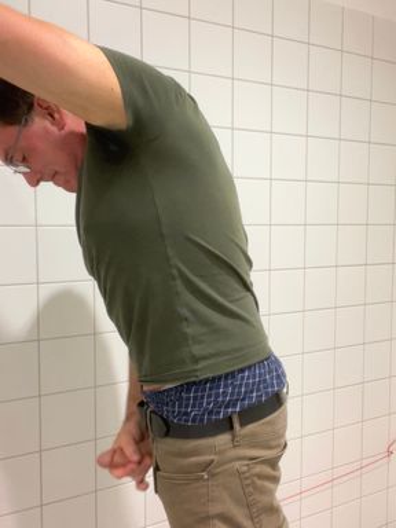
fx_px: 458
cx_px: 198
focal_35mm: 30
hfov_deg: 46.8
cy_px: 264
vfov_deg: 60.0
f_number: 2.2
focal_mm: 2.71
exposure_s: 1/33
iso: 250
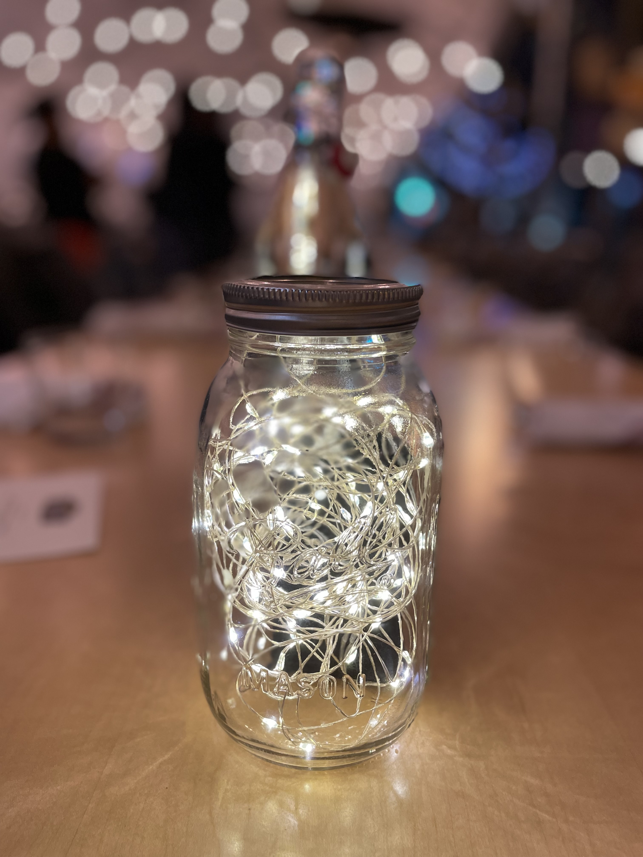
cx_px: 322
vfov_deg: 67.3
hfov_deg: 53.1
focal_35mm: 26
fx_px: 644
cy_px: 428
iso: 125
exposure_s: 1/60
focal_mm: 4.2
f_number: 1.6
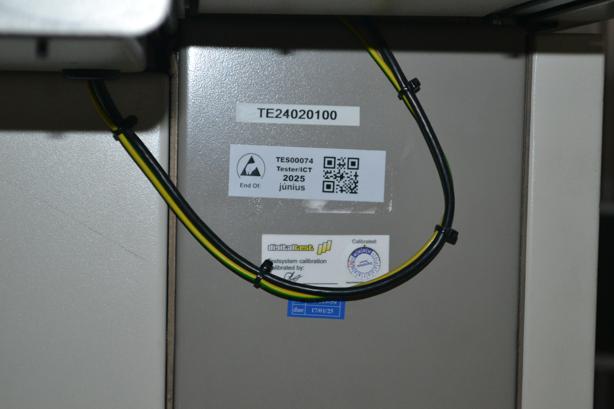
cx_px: 307
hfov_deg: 24.6
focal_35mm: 82
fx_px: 1407
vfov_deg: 16.6
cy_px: 204
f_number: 5.6
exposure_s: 1/60
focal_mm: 55
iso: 1100
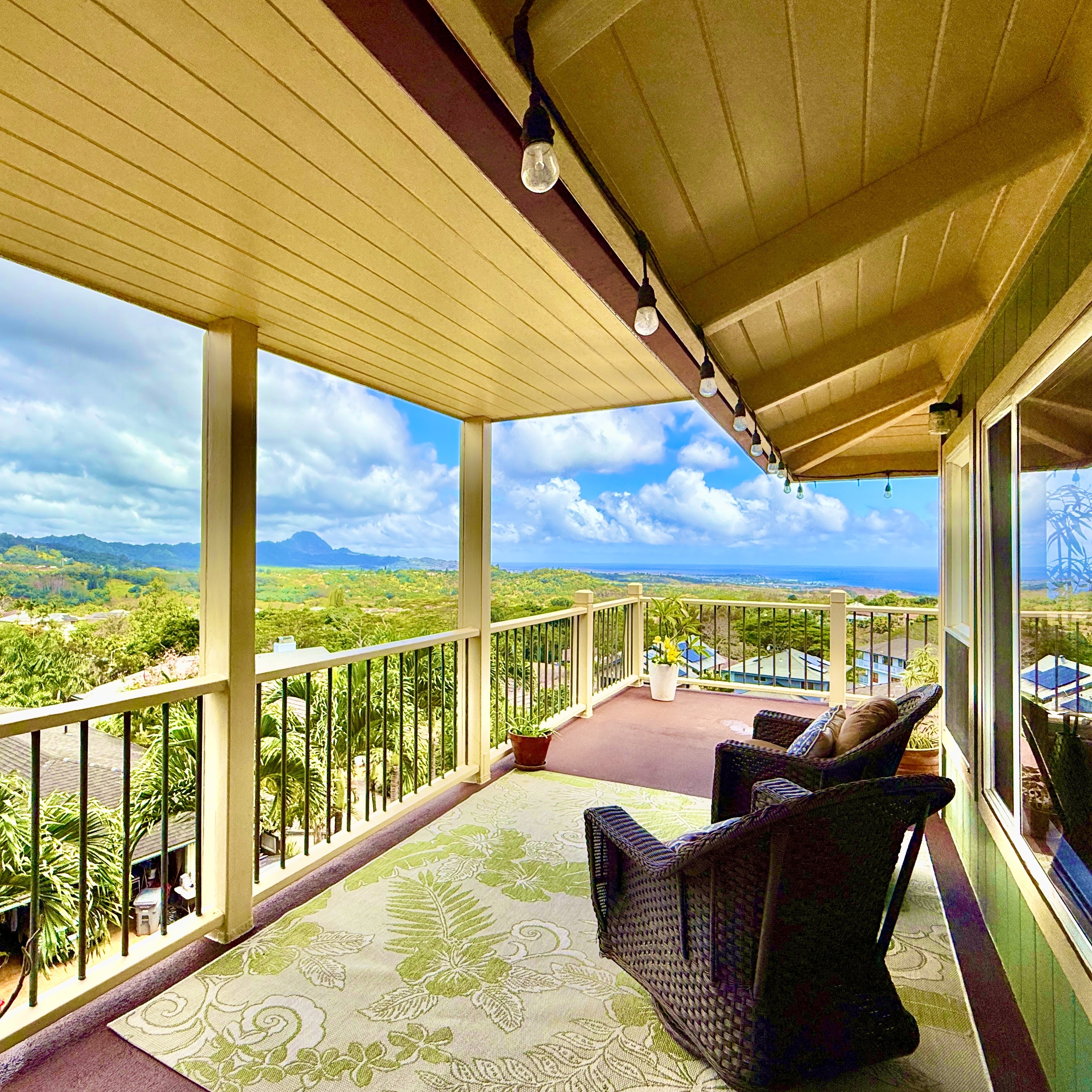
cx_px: 471
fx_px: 678
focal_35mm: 19
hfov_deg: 77.3
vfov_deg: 77.7
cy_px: 549
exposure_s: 1/1848
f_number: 2.2
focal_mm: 2.22
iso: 50
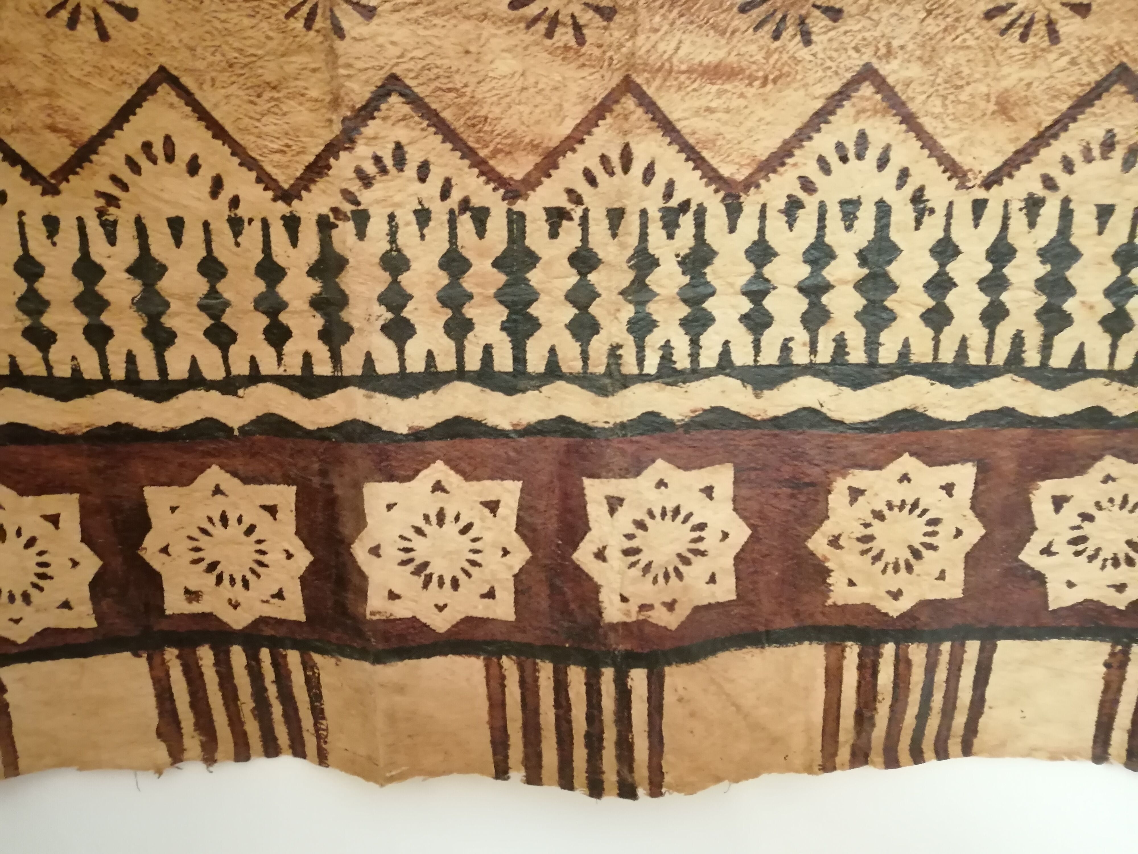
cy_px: 427
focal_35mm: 29
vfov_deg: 48.2
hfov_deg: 61.7
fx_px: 953
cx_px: 569
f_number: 1.8
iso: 1250
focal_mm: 5.4
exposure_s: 1/25
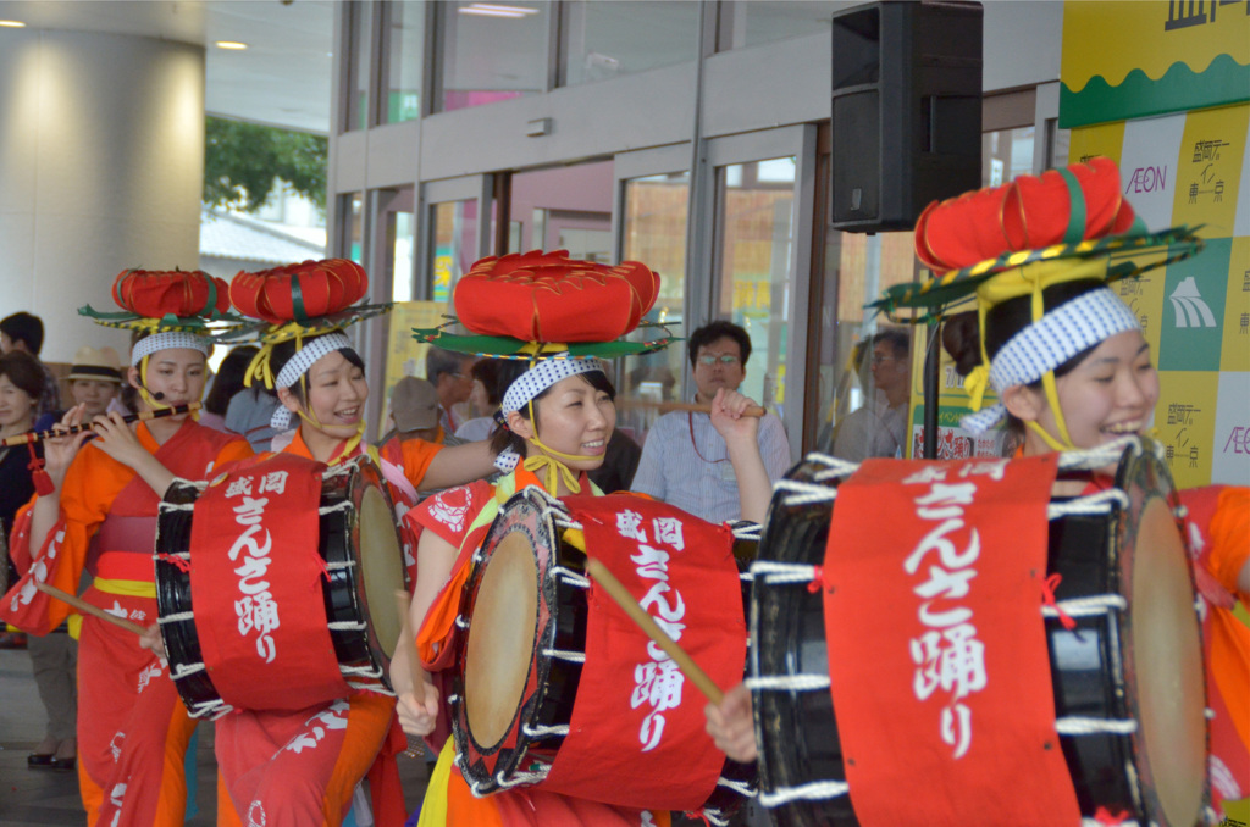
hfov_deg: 19.5
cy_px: 414
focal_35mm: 105
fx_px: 3638
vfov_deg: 13.0
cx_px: 625
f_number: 5.6
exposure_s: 1/160
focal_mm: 70
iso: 1000
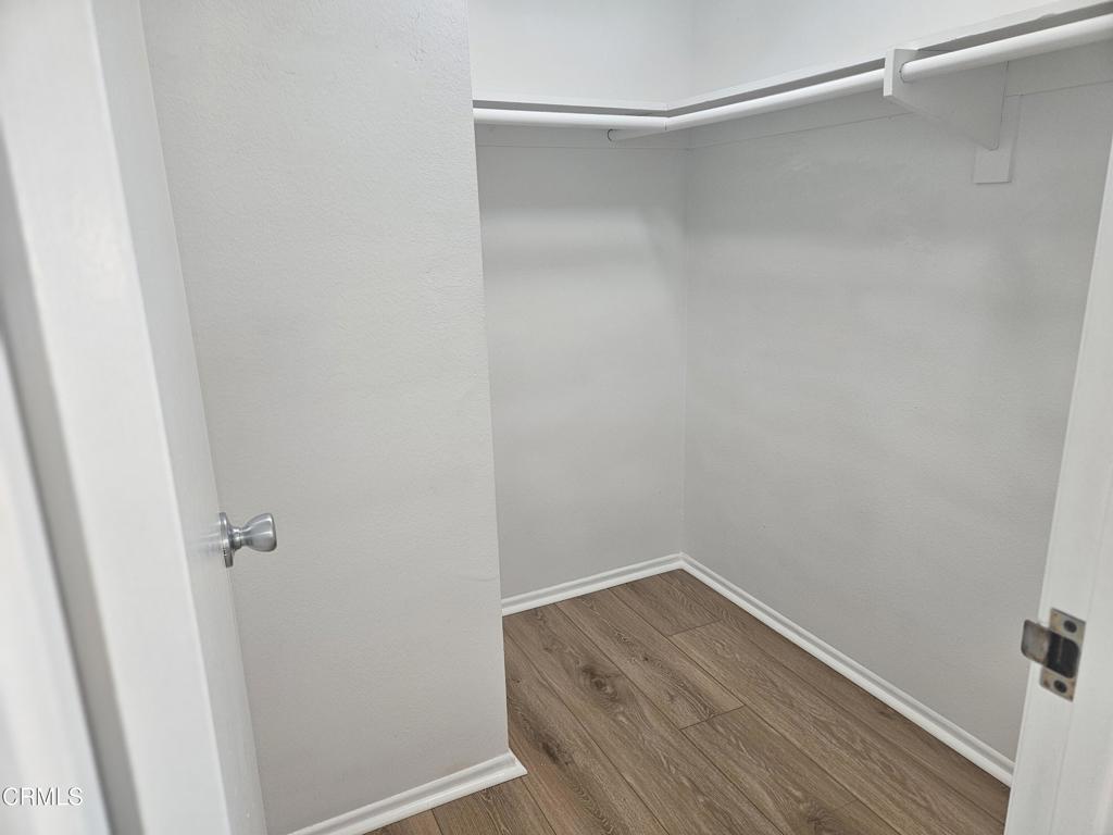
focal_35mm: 23
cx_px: 556
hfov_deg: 73.9
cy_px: 418
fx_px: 740
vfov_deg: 58.9
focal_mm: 5.4
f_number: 1.8
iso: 100
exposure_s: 1/120
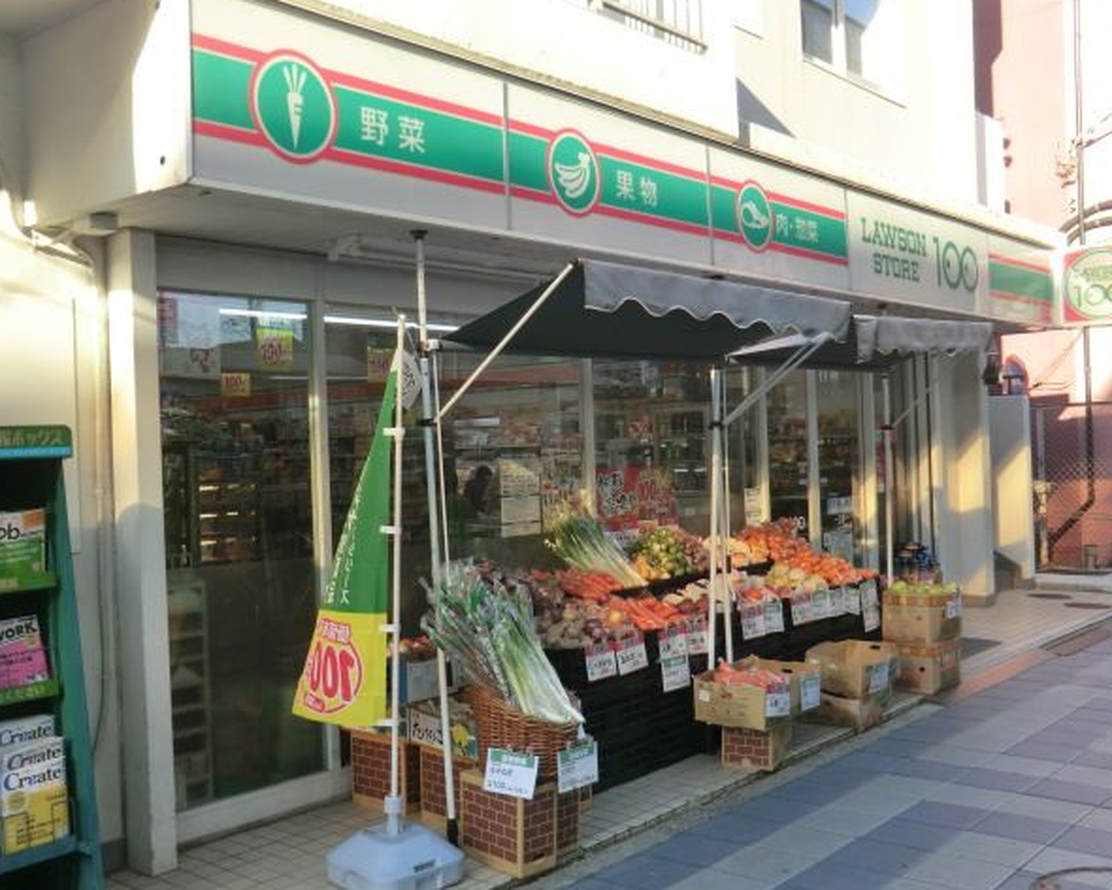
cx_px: 533
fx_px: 1185
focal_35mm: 36
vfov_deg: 41.2
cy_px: 439
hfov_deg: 50.3
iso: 80
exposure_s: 1/160
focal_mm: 6.1
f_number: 3.6
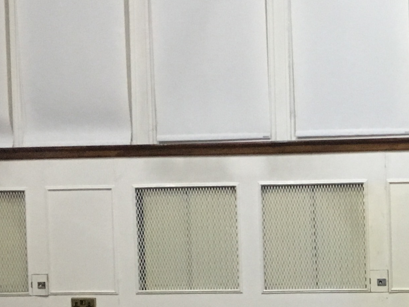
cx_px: 502
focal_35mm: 95
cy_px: 226
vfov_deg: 15.5
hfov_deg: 19.4
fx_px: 1122
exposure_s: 1/17
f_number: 2.2
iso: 400
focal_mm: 4.15
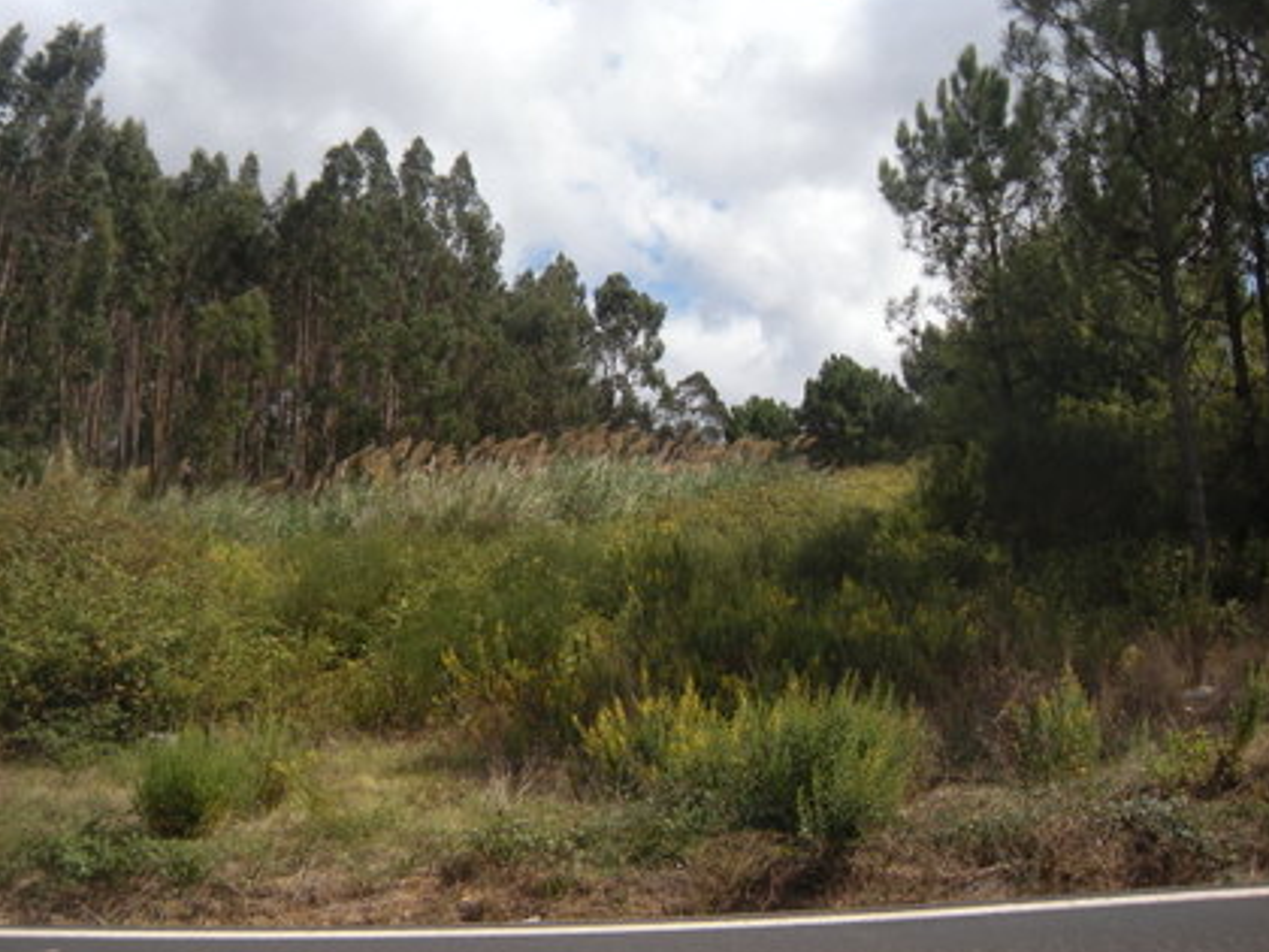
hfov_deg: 46.8
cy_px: 429
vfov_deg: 35.9
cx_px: 625
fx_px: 1466
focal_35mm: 40
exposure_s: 1/728
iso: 64
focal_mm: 5.9
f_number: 3.8
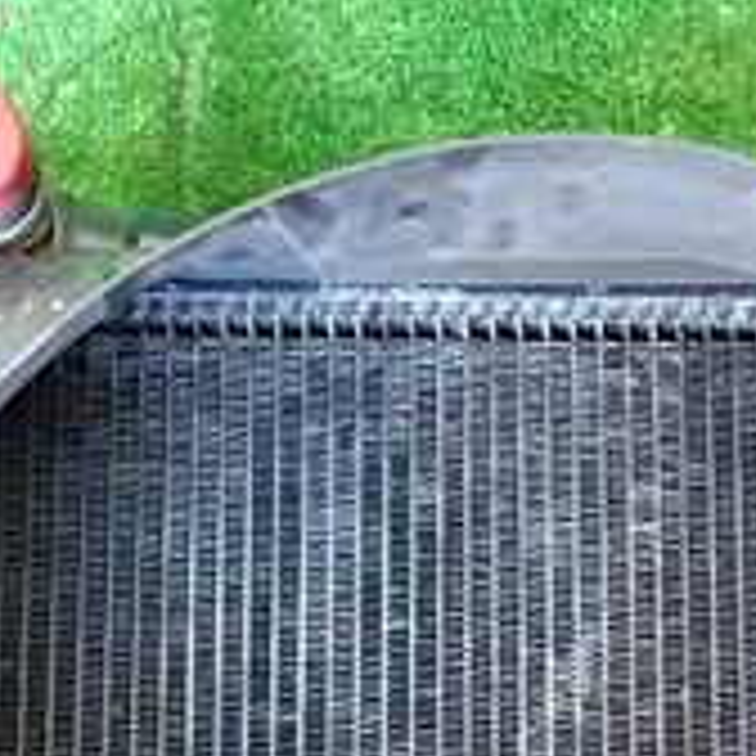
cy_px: 1004
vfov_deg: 20.0
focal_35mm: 79
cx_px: 518
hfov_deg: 21.8
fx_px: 1952
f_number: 2
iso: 640
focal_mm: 4.5
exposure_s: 1/40
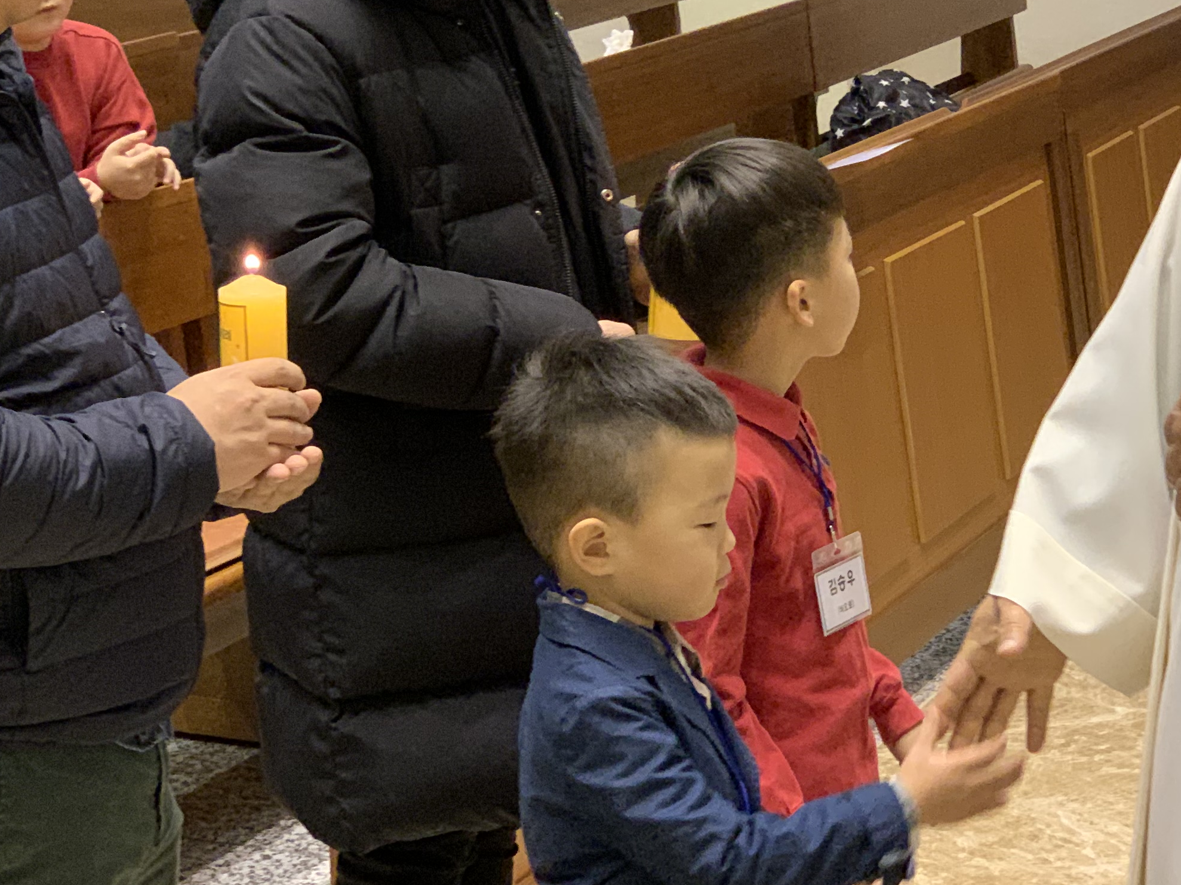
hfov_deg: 18.5
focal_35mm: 106
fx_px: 3616
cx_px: 709
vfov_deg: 13.9
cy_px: 273
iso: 320
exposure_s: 1/60
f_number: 2.4
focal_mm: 6
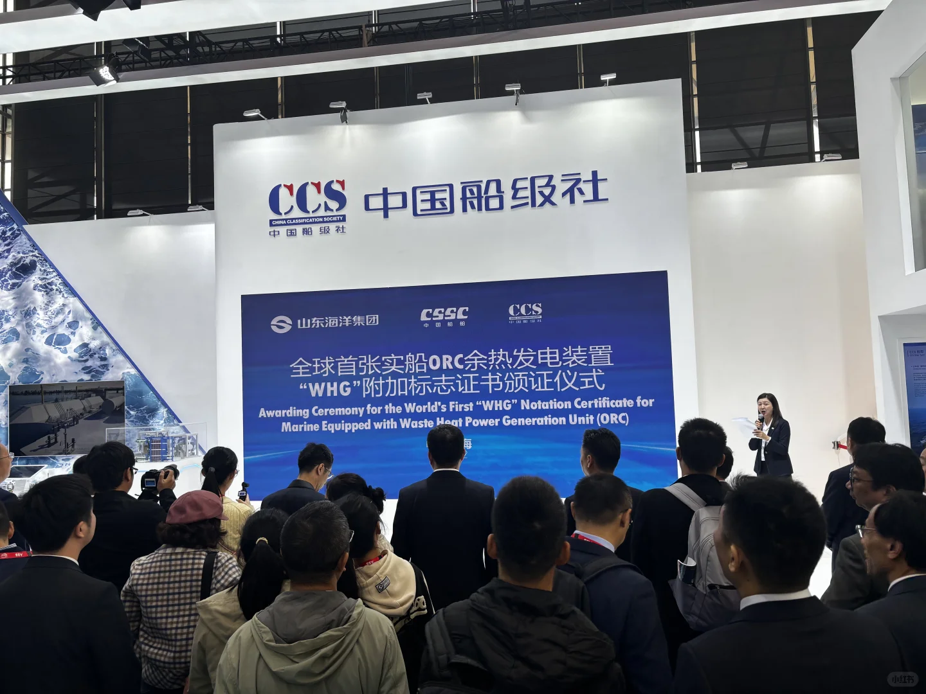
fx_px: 696
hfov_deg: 67.3
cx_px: 463
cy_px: 347
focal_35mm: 26
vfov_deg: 53.1
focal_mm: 5.96
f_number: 1.6
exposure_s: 1/302
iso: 50
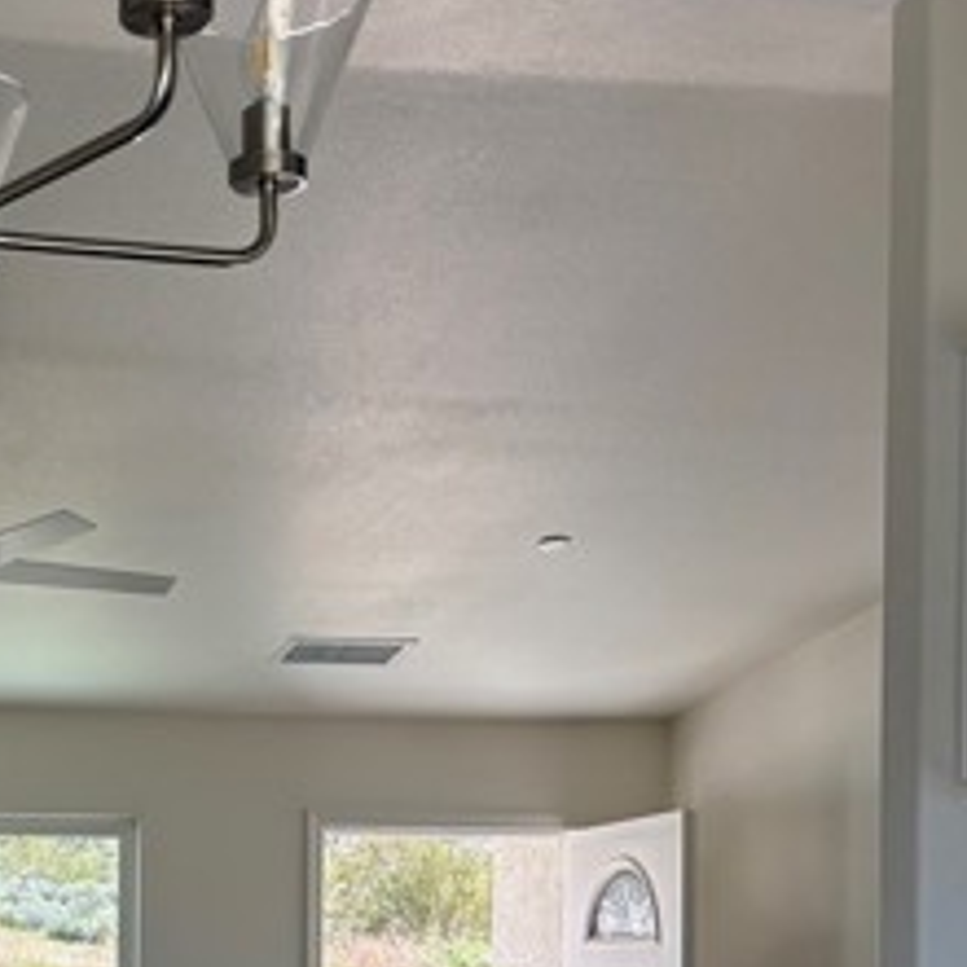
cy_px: 954
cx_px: -44
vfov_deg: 24.6
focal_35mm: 67
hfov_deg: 24.3
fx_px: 2118
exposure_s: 1/407
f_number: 1.6
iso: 64
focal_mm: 5.96
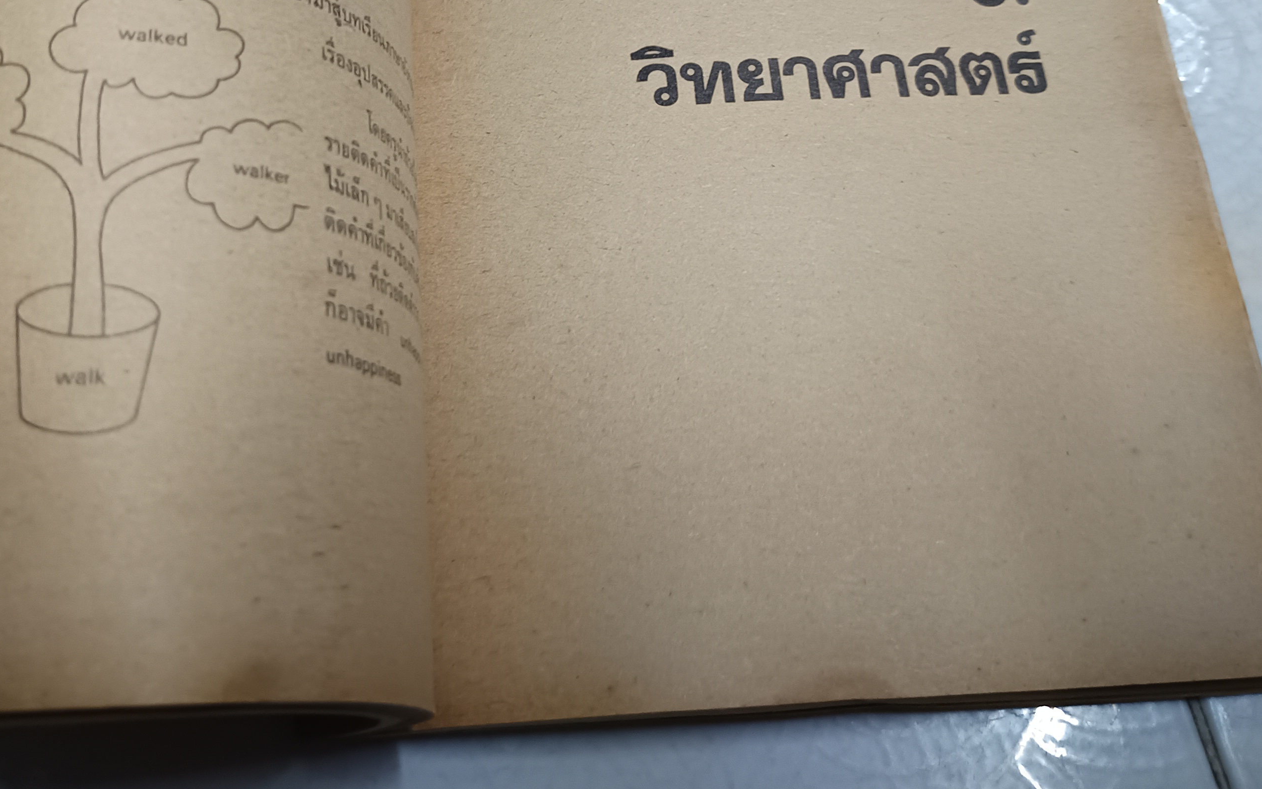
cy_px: 107
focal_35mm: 40
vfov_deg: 30.8
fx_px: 1376
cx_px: 505
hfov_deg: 49.0
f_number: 1.7
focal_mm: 5.31
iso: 882
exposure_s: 1/33.3
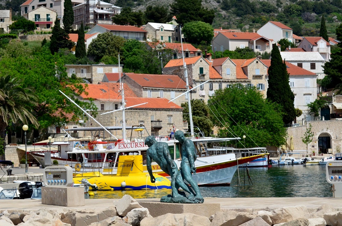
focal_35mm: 120
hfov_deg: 17.1
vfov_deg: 11.4
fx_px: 1137
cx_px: 171
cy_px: 113
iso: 900
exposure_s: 1/8000
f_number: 6.3
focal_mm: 80
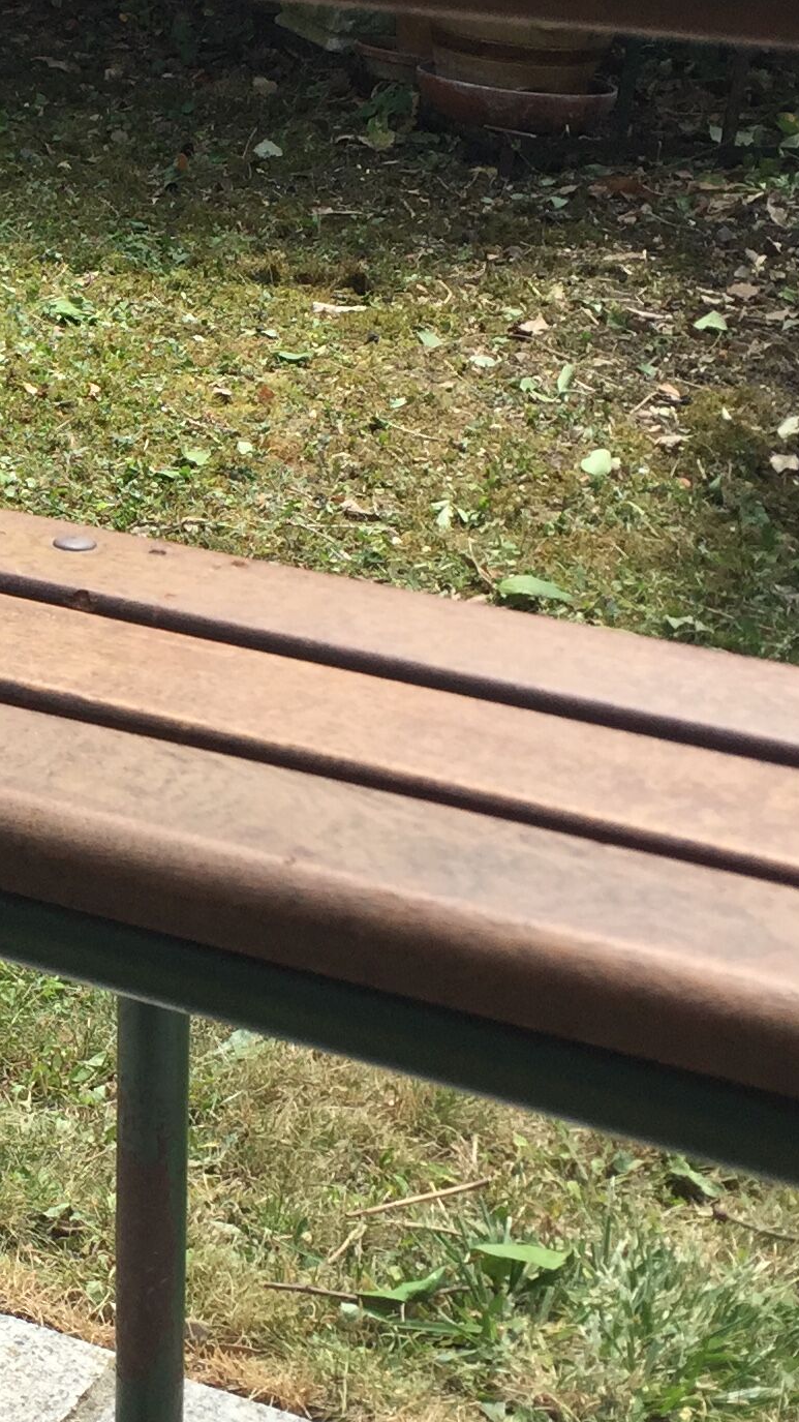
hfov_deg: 15.4
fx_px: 2826
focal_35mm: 75
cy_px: 644
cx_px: -191
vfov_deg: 28.2
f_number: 2.2
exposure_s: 1/1276
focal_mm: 4.15
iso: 32
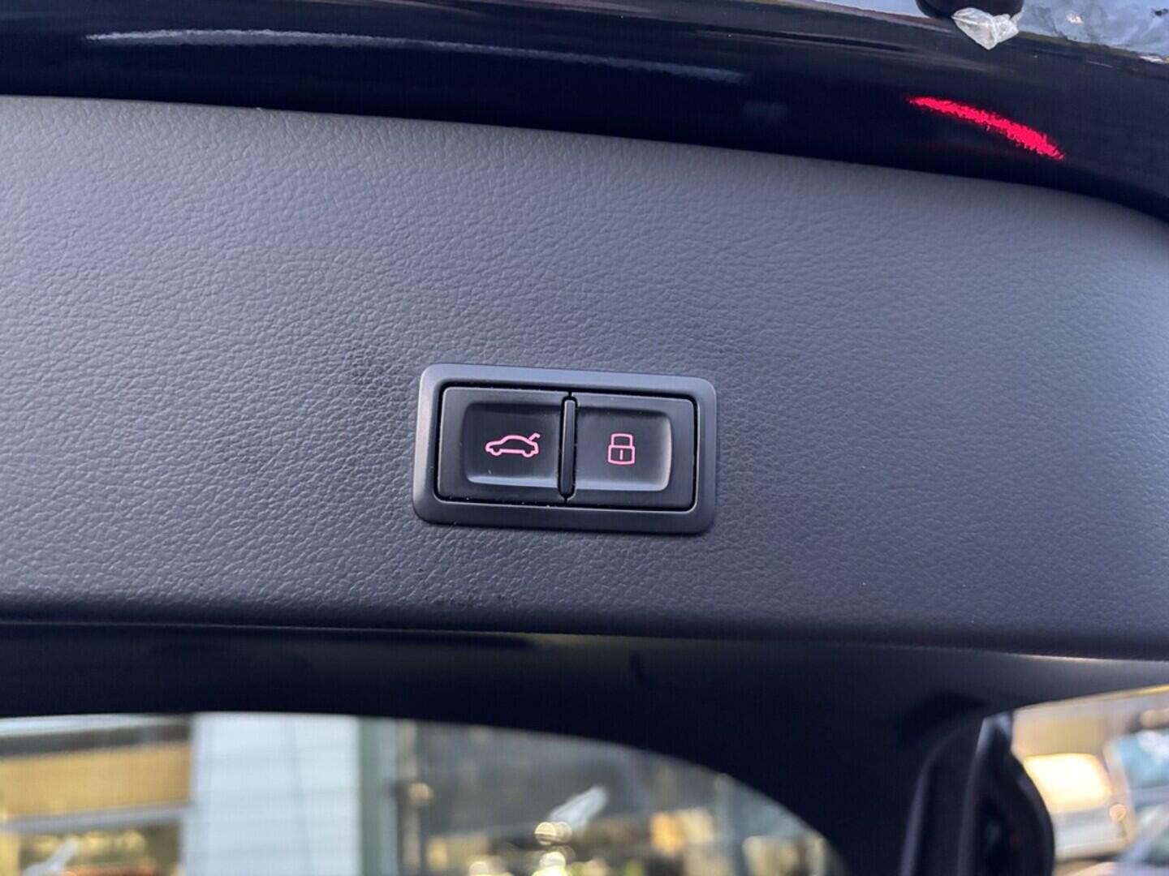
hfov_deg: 67.3
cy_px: 438
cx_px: 584
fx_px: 878
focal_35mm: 26
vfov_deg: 53.1
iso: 640
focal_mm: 5.96
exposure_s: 1/30
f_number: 1.6
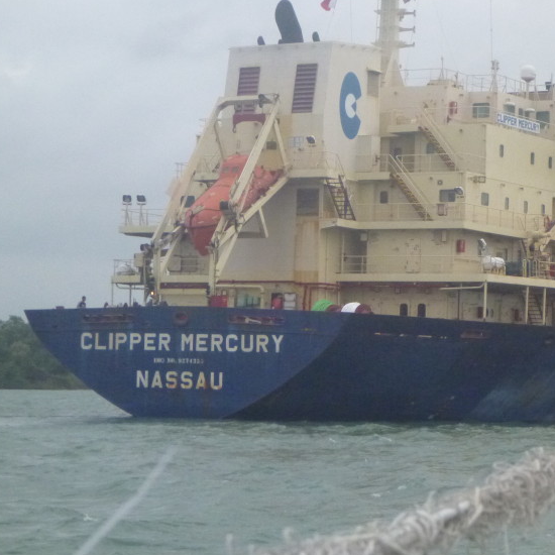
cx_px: 309
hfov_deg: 13.8
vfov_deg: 13.8
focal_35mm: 126
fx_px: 2286
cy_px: 258
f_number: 5.7
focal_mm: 17.4
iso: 800
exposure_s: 1/125
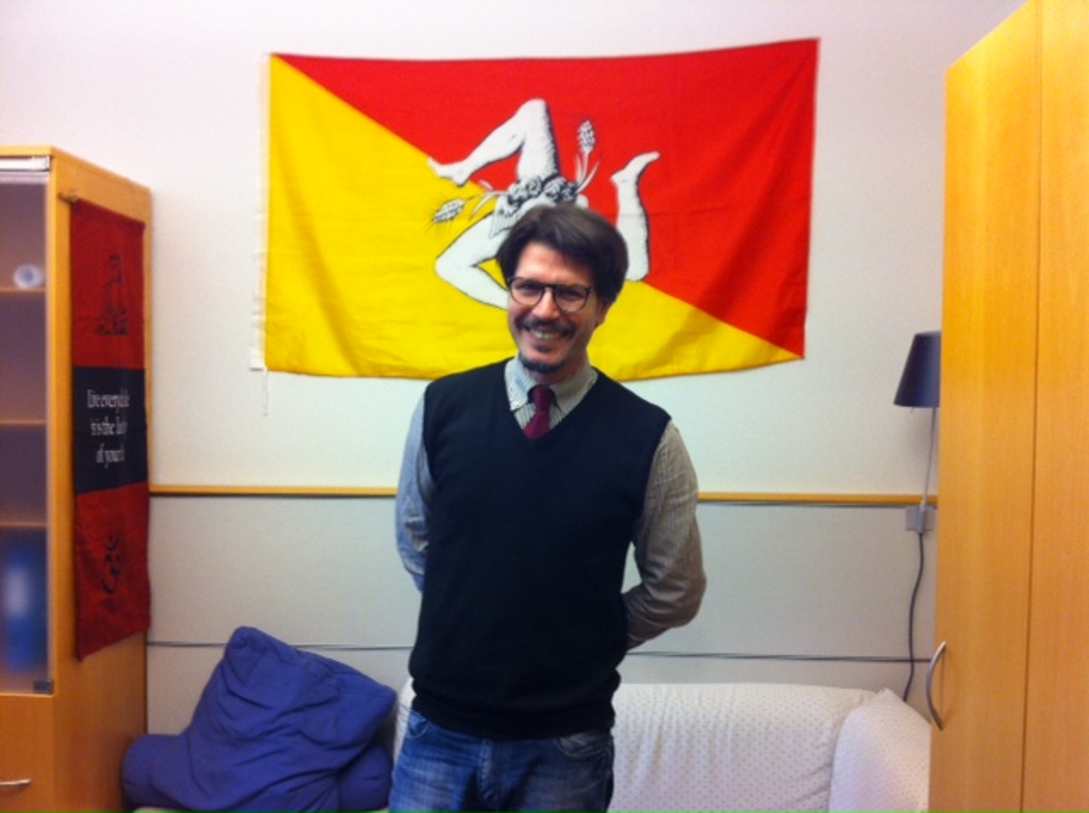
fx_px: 1099
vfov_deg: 40.6
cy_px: 406
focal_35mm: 35
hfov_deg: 52.7
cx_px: 544
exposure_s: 1/17
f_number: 2.8
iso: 80
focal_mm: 3.85
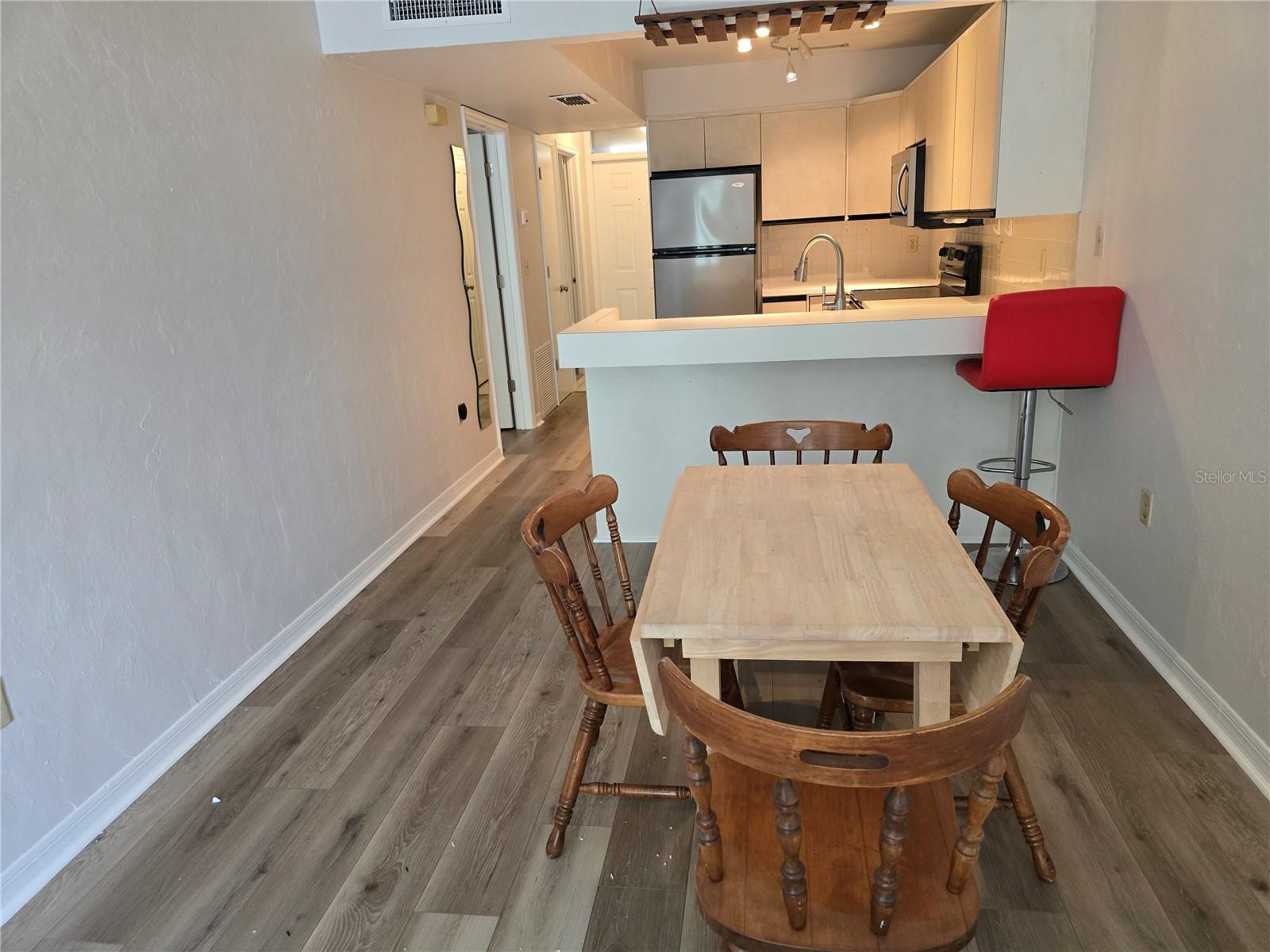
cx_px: 635
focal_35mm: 23
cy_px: 476
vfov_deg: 58.9
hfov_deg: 73.9
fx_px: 844
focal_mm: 6.3
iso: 640
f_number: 1.7
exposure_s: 1/120
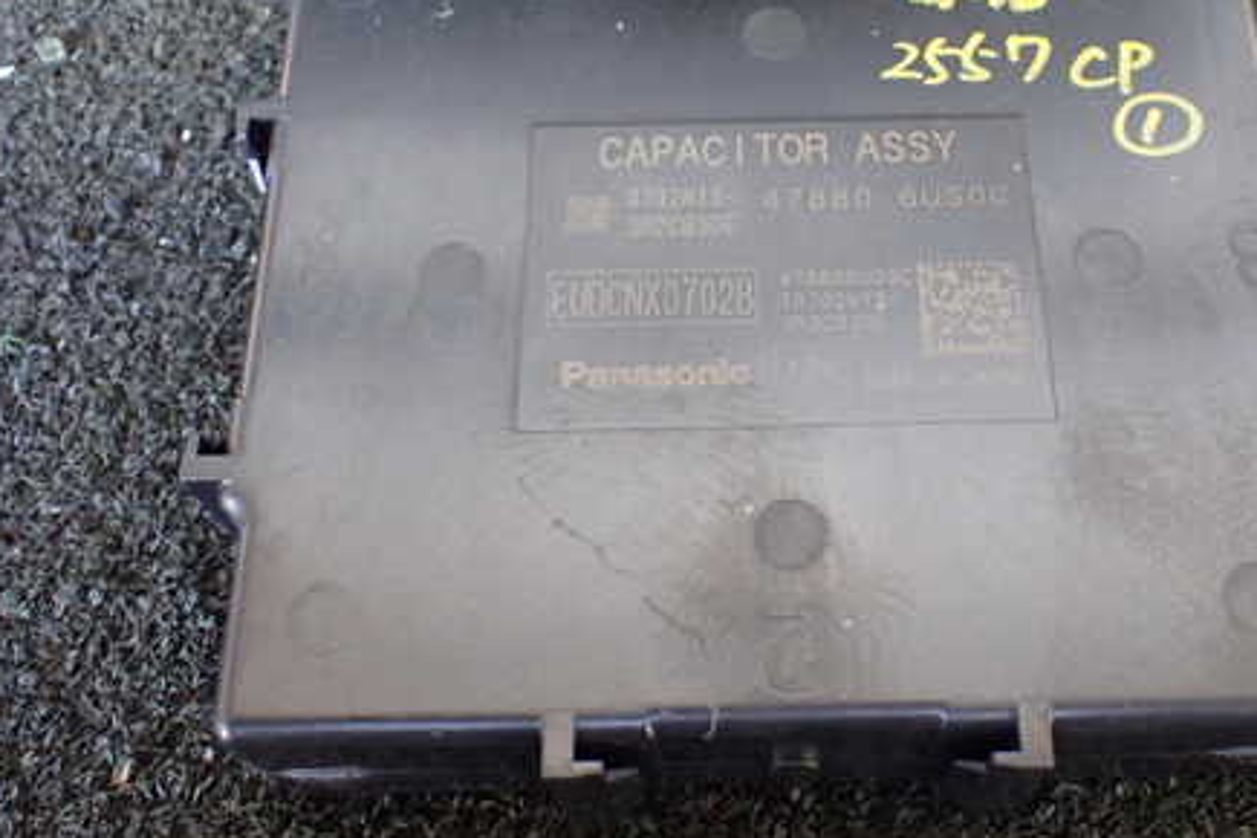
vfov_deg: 31.1
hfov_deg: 45.2
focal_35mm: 43
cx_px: 743
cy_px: 318
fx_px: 1501
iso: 800
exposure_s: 1/50
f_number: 2.3
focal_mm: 5.4
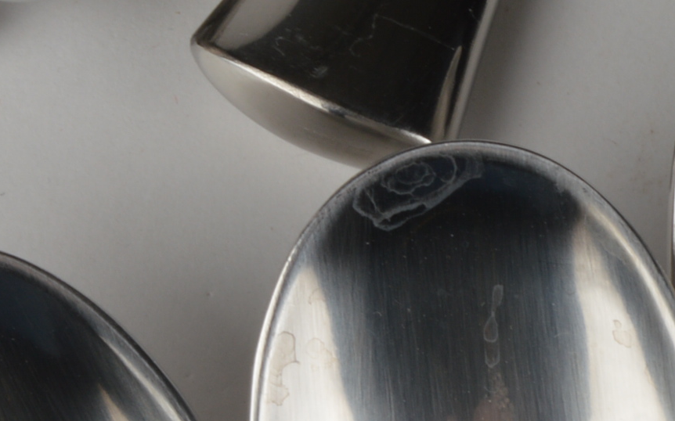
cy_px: 532
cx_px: 735
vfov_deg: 5.8
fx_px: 4119
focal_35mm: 224
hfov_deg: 9.3
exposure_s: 1/125
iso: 100
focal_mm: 42
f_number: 22
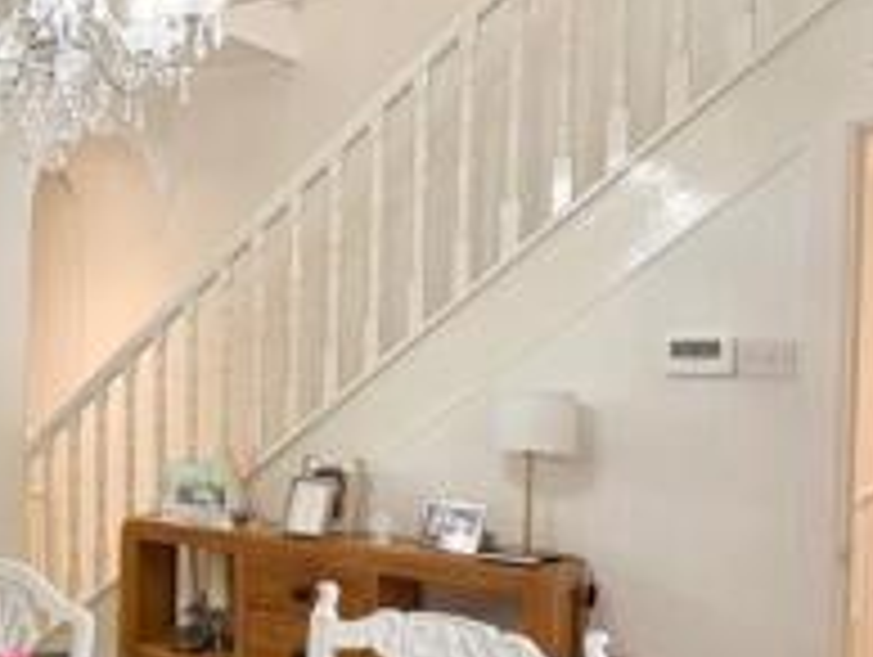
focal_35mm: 42
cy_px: 385
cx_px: -146
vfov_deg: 34.3
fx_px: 1061
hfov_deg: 36.0
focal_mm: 2.22
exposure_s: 1/50
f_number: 2.2
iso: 125
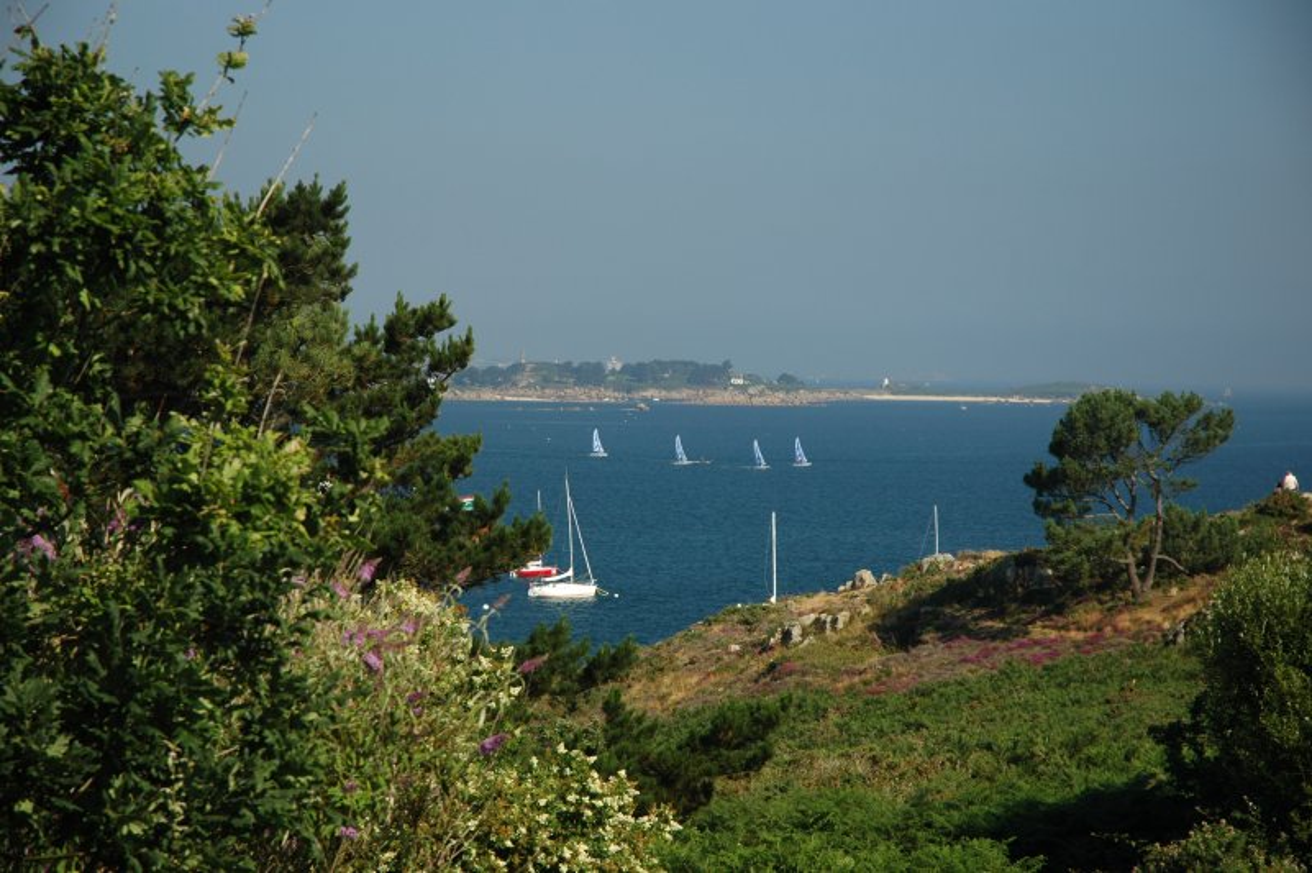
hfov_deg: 19.5
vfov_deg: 13.0
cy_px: 436
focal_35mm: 105
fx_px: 3823
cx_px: 656
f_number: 5
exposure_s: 1/250
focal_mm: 70
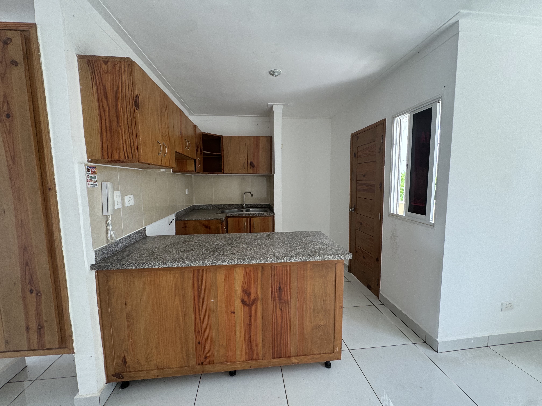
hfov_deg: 102.1
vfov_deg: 85.7
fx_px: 219
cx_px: 271
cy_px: 203
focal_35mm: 14
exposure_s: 1/99
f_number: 2.2
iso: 100
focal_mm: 2.22
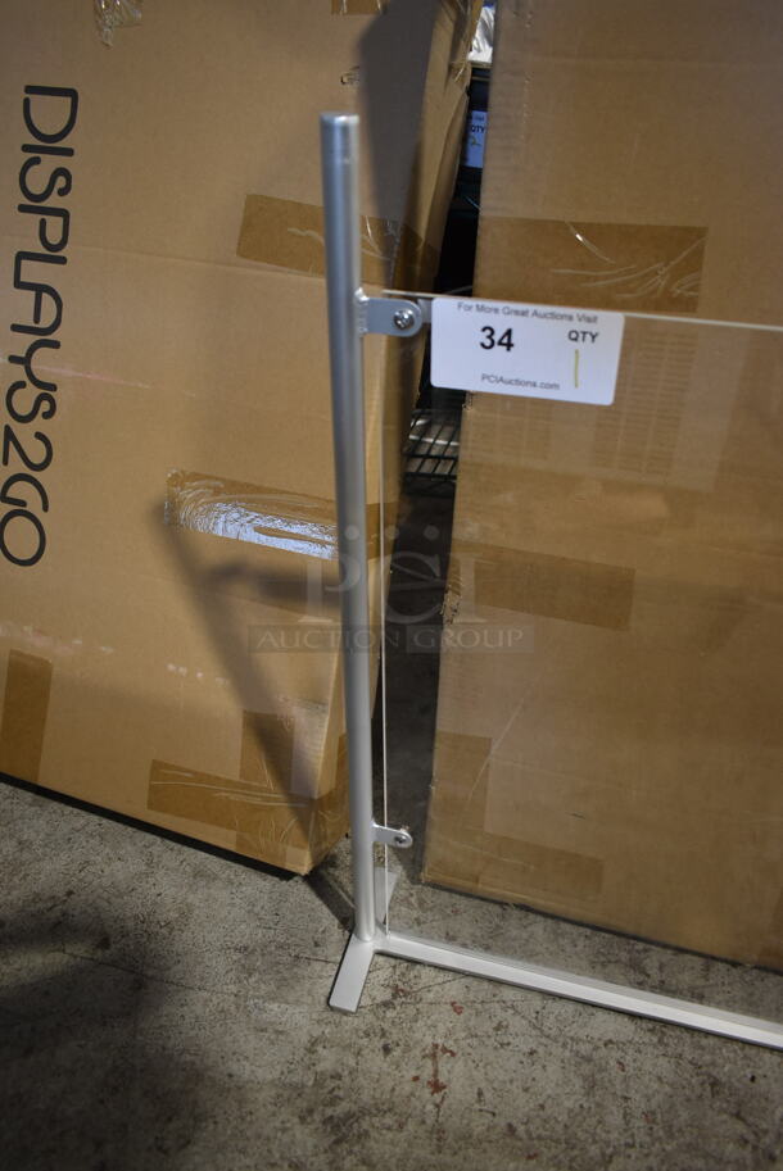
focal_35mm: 27
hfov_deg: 48.0
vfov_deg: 67.3
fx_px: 879
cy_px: 586
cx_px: 392
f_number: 3.5
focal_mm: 18
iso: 640
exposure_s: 1/30
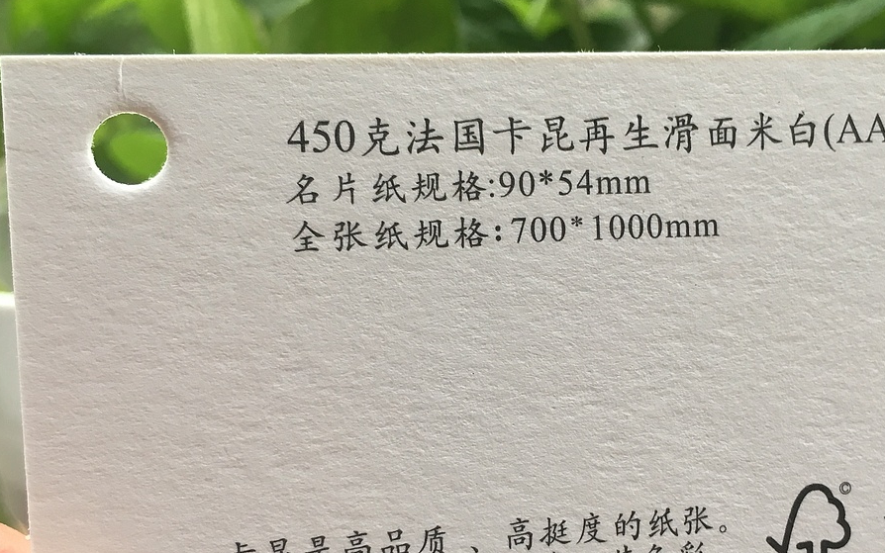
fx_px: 1061
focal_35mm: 44
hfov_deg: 45.1
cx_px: 518
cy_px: 352
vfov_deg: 29.1
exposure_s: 1/33
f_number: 2.2
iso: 40
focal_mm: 4.15
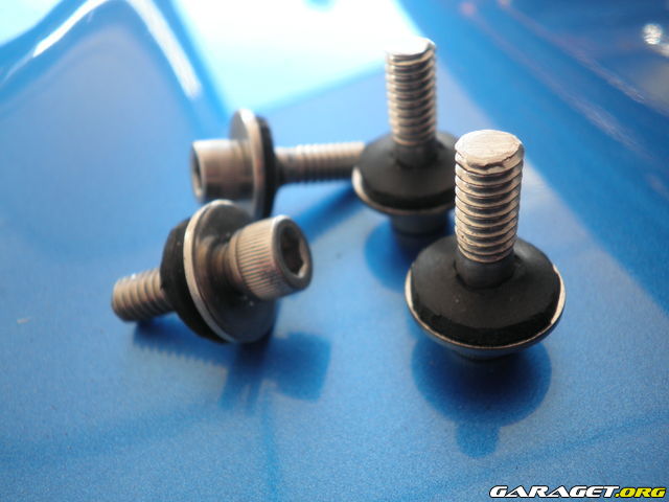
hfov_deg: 58.4
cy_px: 251
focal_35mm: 31
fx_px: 599
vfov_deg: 45.4
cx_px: 334
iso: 80
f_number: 2.8
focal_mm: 5.5
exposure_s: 1/40
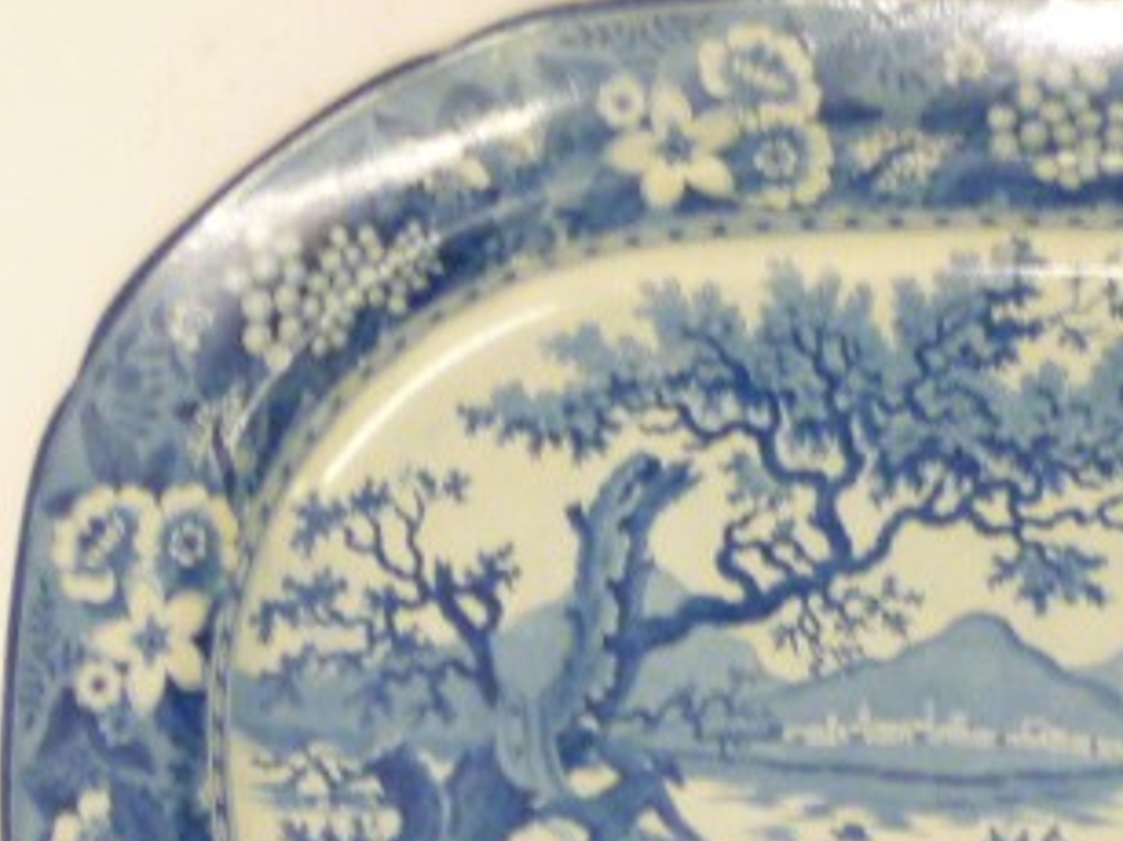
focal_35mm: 123
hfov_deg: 15.9
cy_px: 717
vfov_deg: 12.0
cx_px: 962
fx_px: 3989
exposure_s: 1/30
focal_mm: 5.3
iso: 320
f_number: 3.3
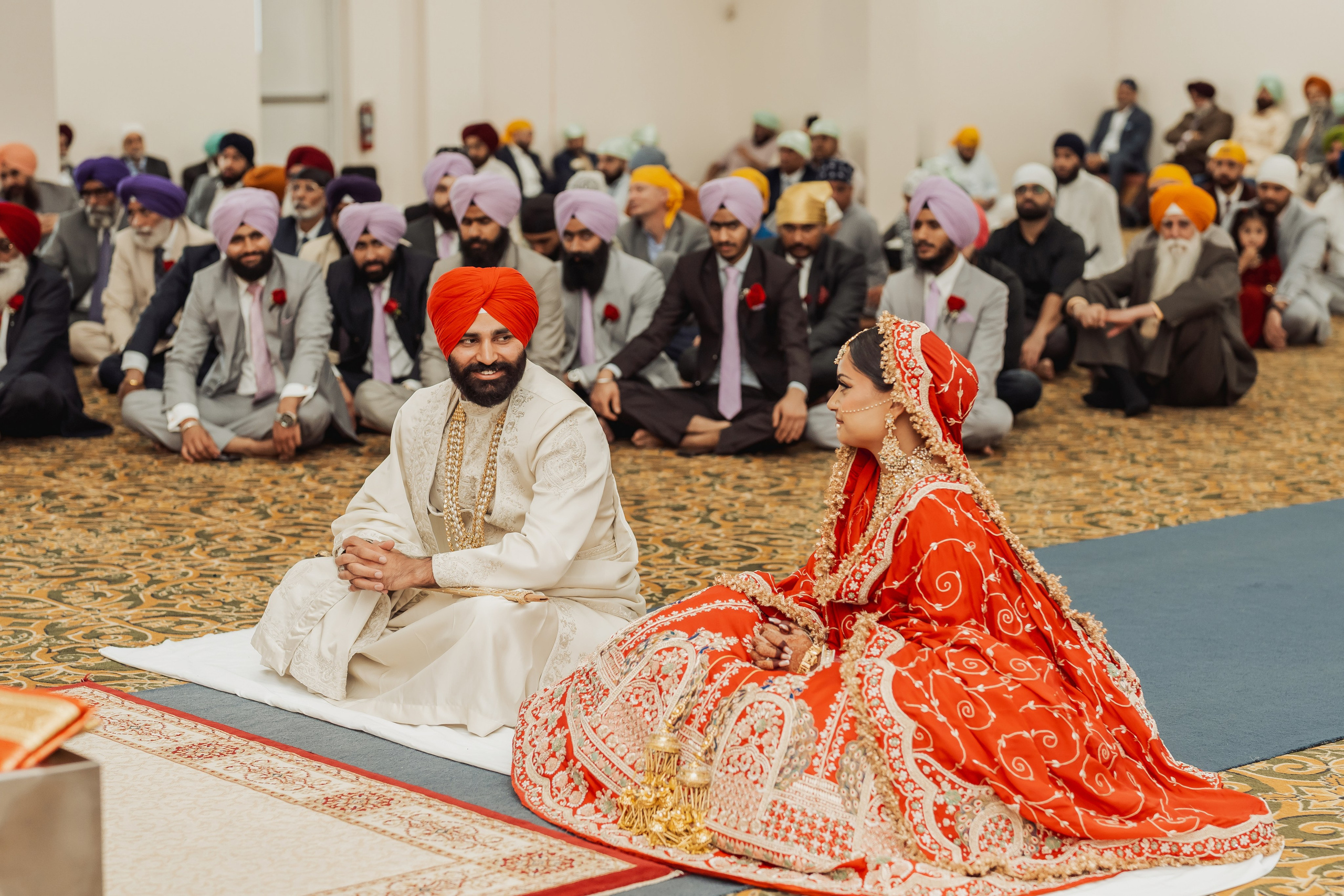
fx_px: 2800
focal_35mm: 75
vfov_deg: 18.2
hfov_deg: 27.0
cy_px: 448
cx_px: 672
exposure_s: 1/250
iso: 320
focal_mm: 50
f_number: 2
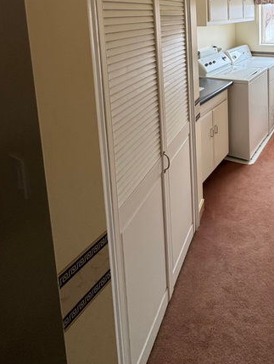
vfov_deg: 60.1
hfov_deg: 51.4
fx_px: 264
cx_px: 221
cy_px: 44
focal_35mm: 25
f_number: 2.2
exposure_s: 1/99
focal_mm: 2.22
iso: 50
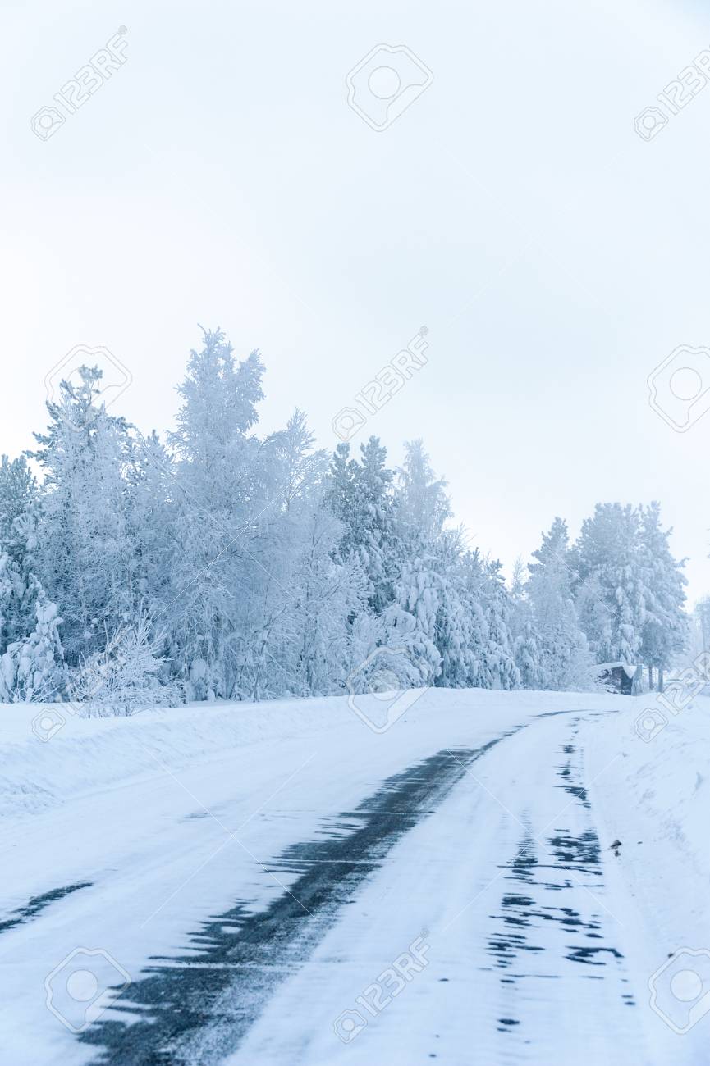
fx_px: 2073
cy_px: 533
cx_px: 355
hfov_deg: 19.4
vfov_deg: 28.9
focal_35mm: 70
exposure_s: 1/160
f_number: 6.3
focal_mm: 70
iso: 320
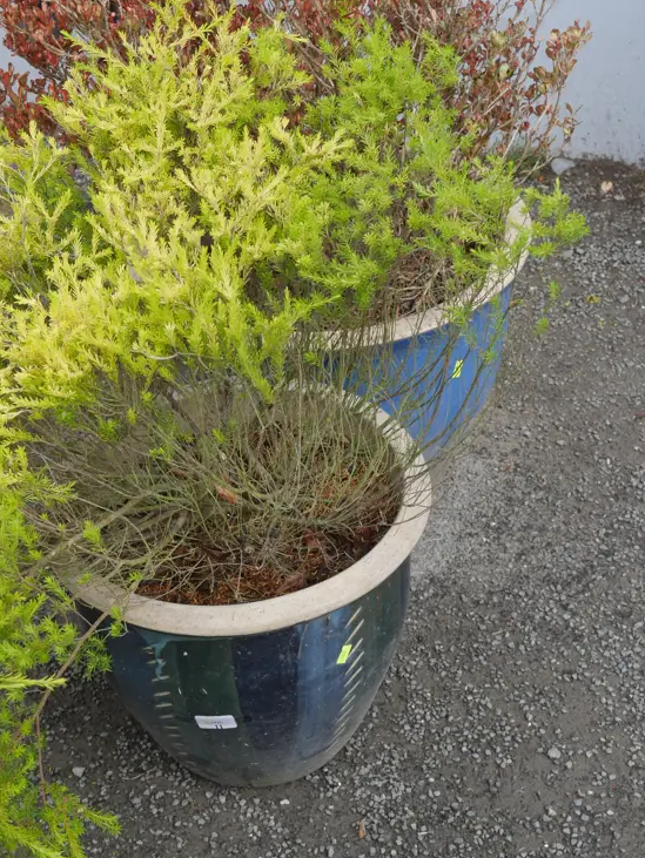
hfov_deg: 26.0
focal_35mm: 56
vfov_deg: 34.3
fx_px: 1390
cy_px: 391
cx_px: 233
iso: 200
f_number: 5.6
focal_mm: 20
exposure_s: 1/160
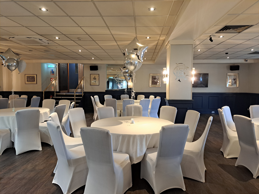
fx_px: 180
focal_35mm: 24
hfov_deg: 71.6
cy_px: 97
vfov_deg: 56.8
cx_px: 130
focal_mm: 5.23
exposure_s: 1/33
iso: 320
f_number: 1.8
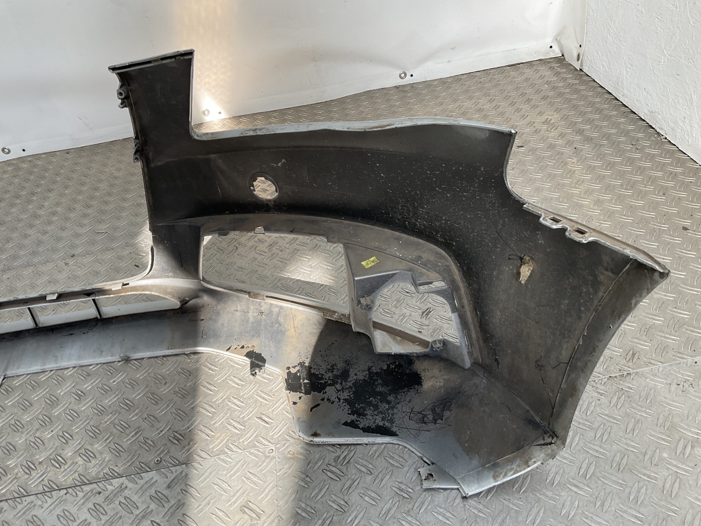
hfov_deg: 61.7
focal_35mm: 29
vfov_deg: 48.2
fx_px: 587
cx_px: 350
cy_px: 263
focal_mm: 3
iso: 16
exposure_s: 1/167
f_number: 1.8
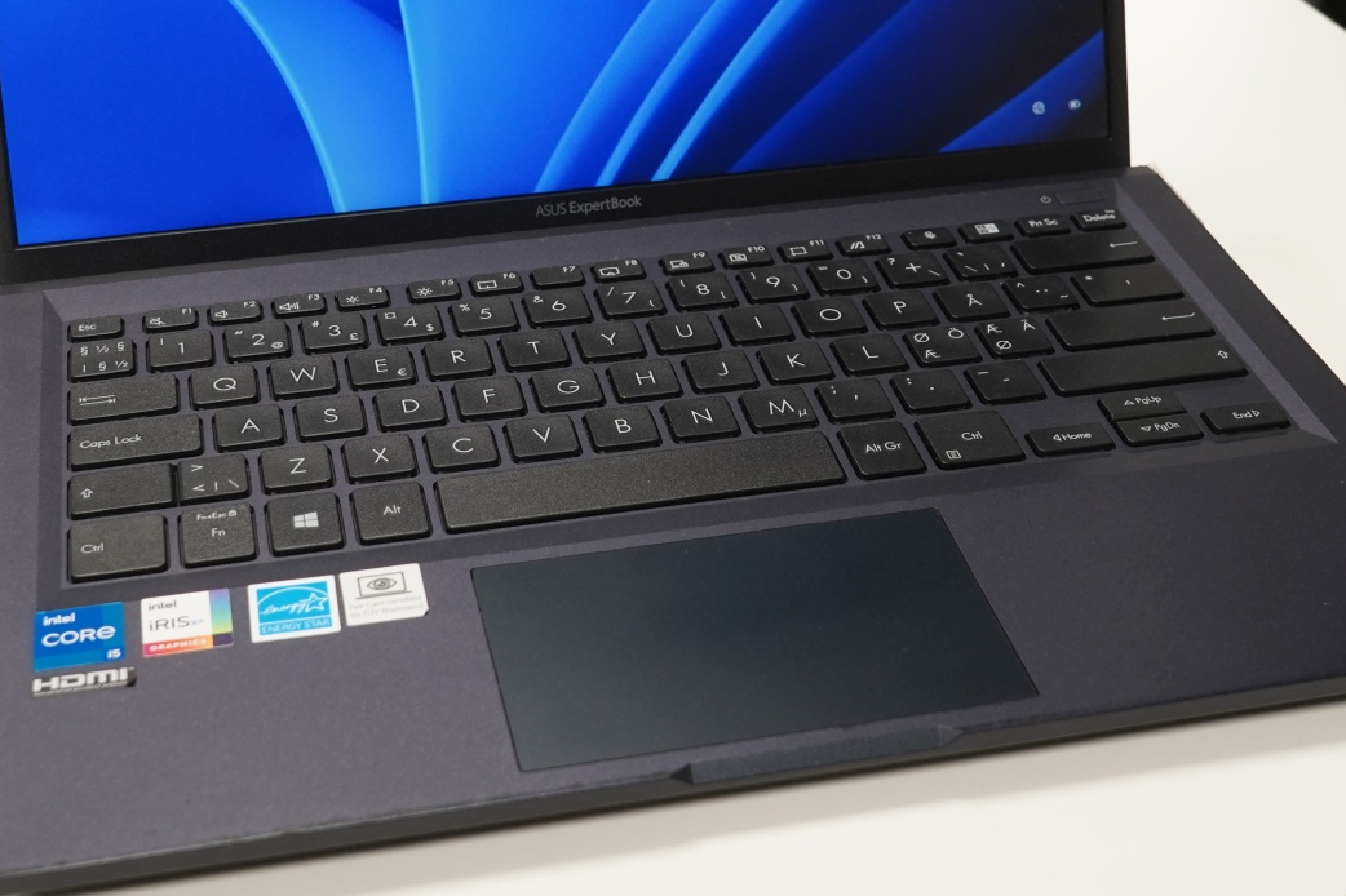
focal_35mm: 57
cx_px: 595
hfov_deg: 35.0
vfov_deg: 23.4
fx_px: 2130
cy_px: 179
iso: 1600
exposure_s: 1/60
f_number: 7.1
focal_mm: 29
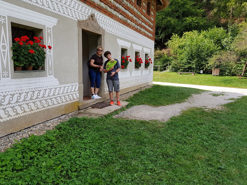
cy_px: 92
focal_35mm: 26
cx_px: 124
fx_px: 186
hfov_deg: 67.3
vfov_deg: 53.1
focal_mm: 4.2
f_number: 1.7
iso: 50
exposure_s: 1/616
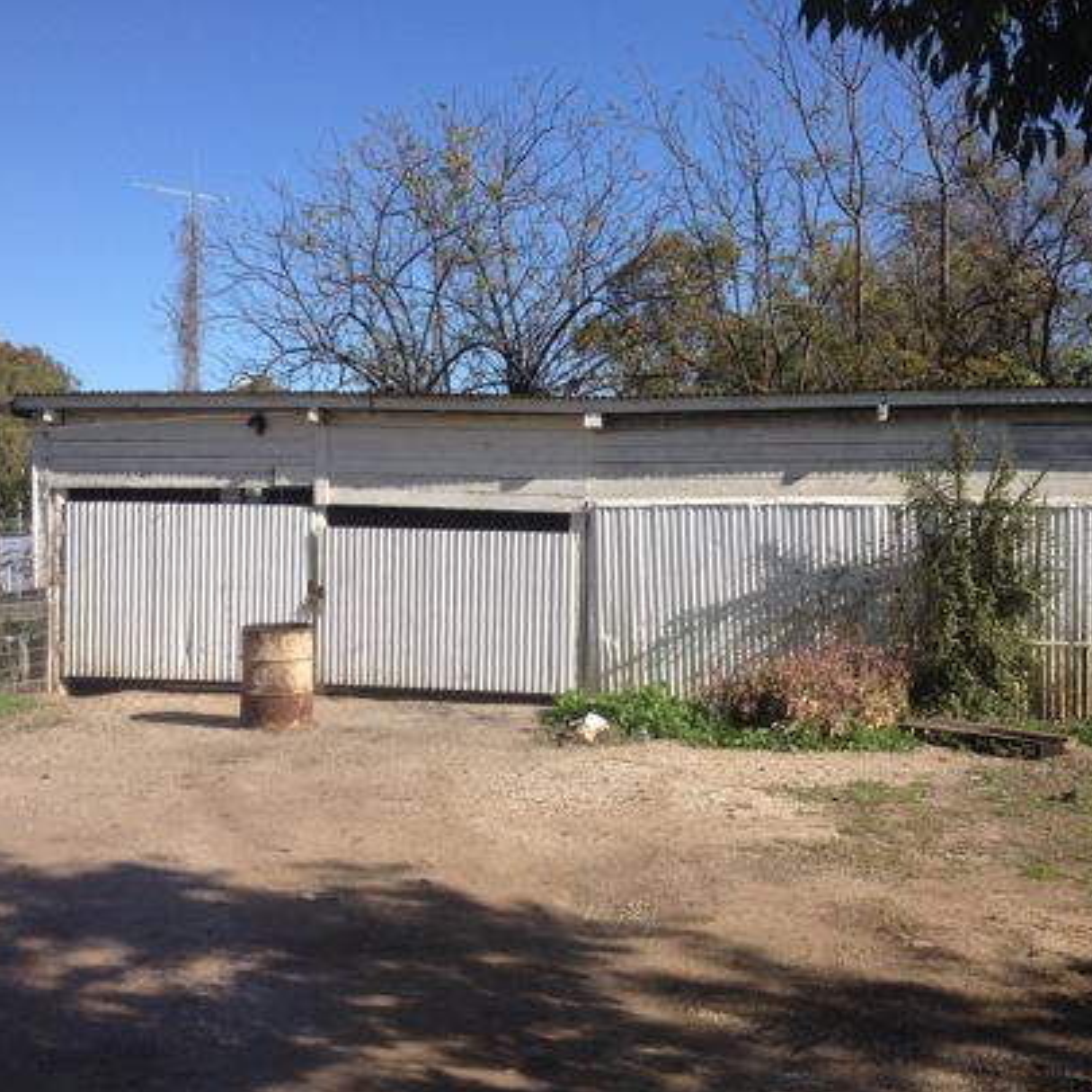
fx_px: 1499
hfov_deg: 40.0
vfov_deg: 40.0
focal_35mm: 42
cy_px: 553
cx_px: 561
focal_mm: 4.28
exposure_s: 1/1453
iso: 50
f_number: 2.4
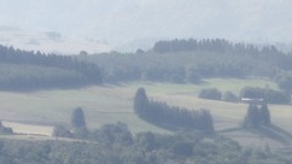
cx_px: 938
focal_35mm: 1176
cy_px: 572
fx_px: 9103
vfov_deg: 1.0
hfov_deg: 1.8
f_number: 16
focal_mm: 170
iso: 200
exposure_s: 1/160
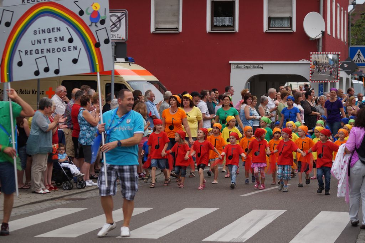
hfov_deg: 16.1
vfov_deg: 10.7
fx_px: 1292
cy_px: 122
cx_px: 182
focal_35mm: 128
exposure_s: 1/250
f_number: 5.6
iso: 100
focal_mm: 85
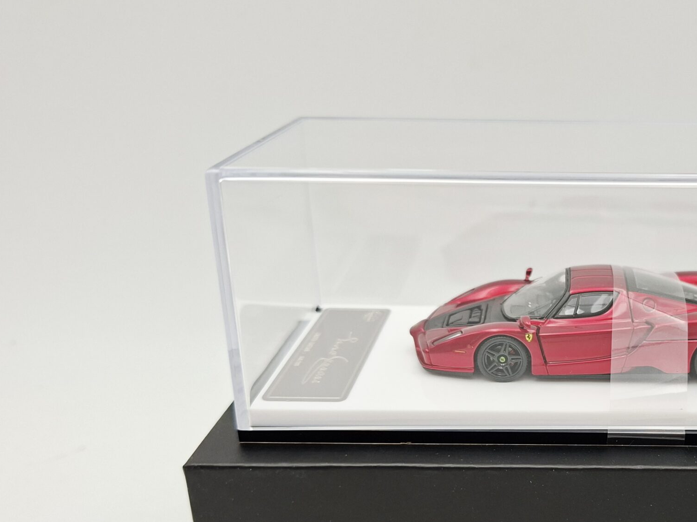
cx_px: 584
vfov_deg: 36.0
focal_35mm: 39
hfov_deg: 44.8
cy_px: 388
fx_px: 785
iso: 50
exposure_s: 1/287
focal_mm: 5.54
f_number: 1.8
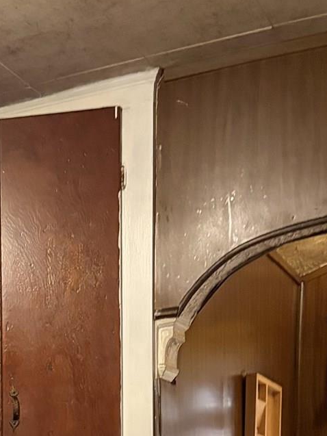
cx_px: -200
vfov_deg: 18.5
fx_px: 1184
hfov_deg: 14.4
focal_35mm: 94
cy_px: 650
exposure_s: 1/30
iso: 500
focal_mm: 5.96
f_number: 1.6
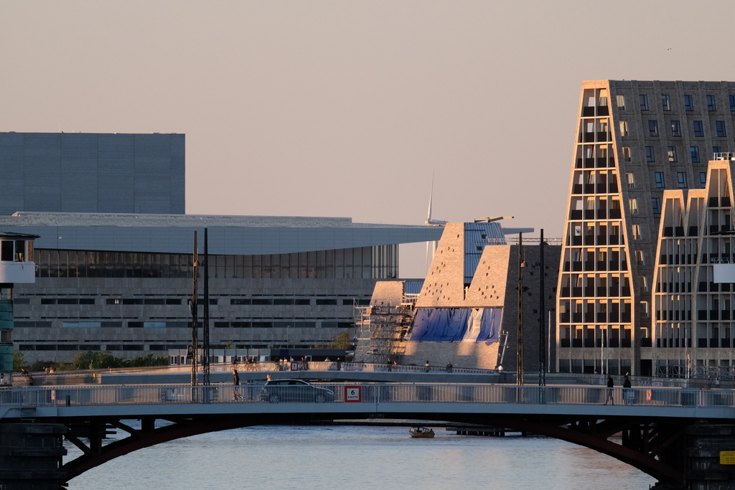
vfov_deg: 2.3
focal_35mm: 600
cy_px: 245
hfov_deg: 3.4
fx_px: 12251
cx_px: 368
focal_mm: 400
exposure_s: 1/1000
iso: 1600
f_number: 6.3
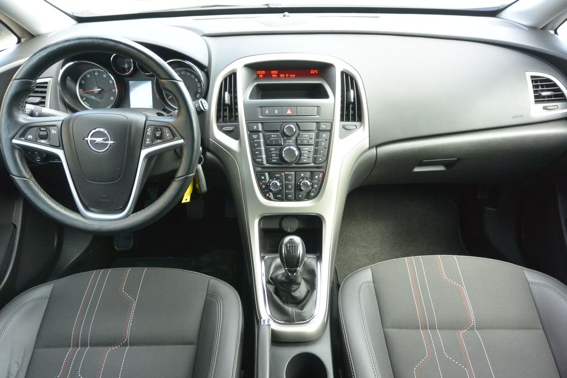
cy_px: 189
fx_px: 425
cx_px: 284
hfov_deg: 67.4
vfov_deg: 47.9
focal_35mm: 27
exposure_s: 1/125
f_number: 3.5
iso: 320
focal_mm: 10
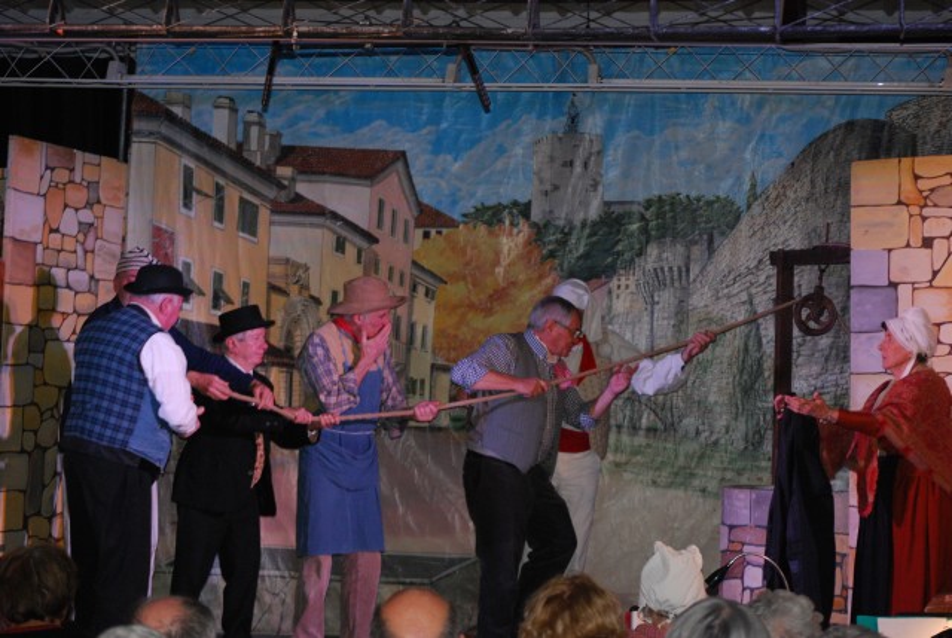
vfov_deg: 13.9
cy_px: 319
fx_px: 2622
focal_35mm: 99
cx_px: 476
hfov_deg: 20.6
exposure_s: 1/60
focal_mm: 66
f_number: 5
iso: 800
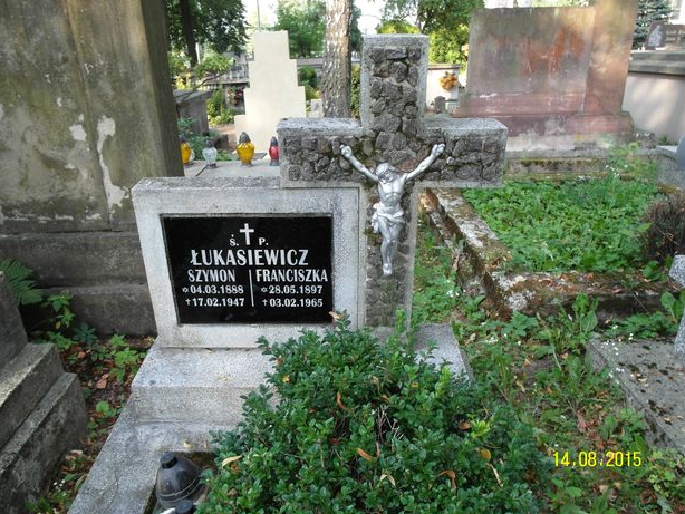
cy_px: 248
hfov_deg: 69.4
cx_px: 335
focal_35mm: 25
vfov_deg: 54.9
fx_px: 495
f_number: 3.4
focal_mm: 5.2
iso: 100
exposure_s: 1/90
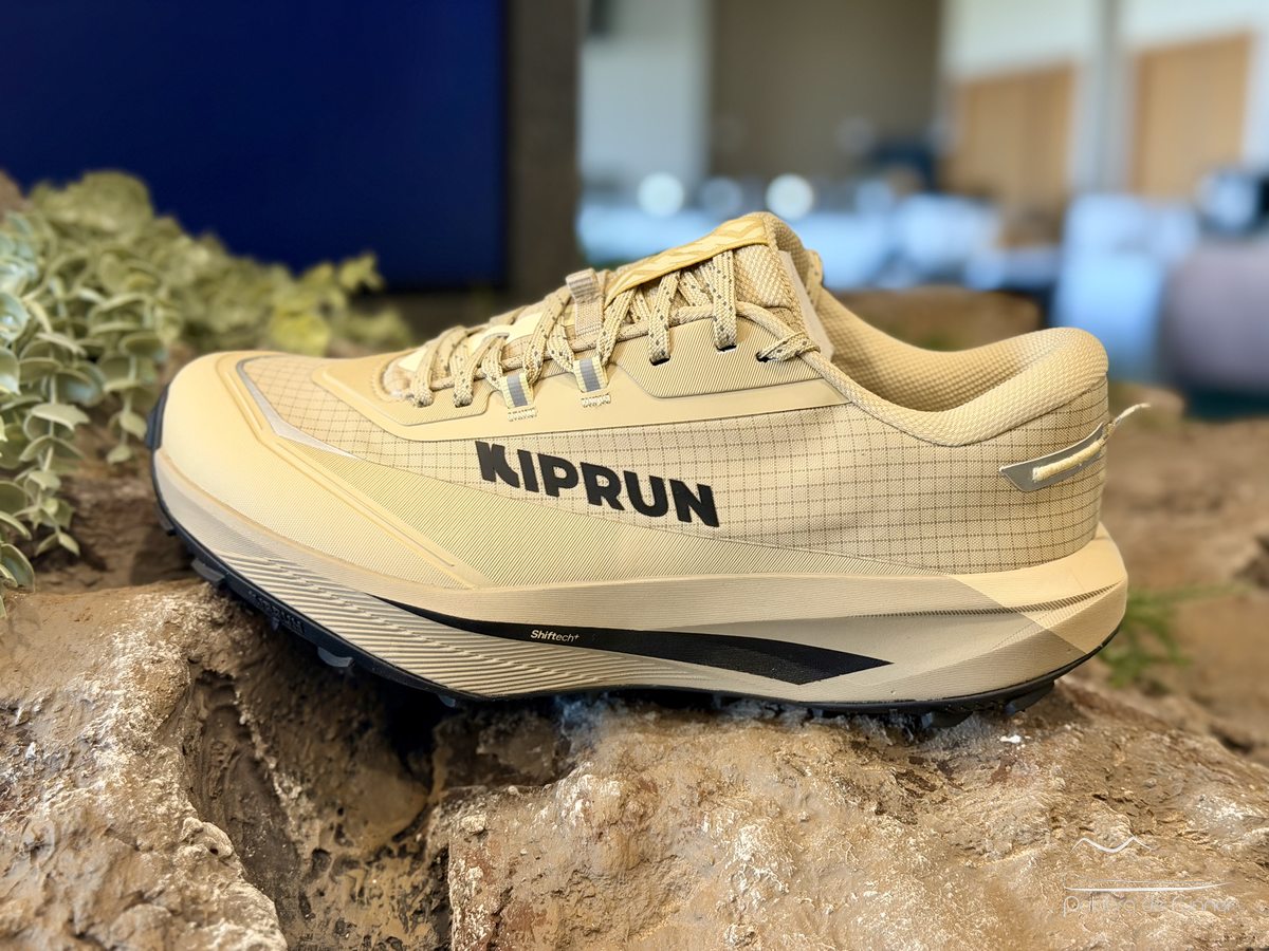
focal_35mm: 48
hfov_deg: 39.7
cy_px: 476
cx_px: 634
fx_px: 1760
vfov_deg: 30.3
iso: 200
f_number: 1.78
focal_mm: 6.76
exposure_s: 1/50
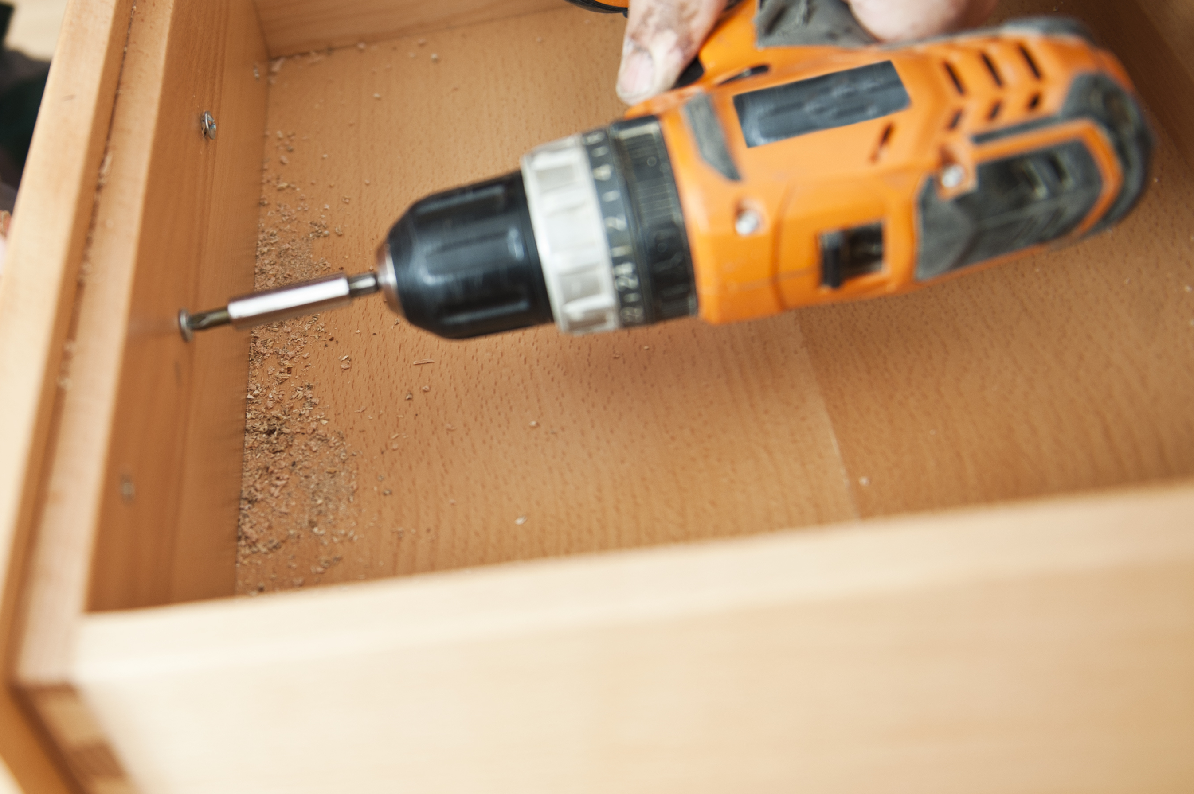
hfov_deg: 39.3
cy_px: 367
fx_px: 1624
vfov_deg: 27.5
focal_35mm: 49
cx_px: 301
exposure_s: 1/200
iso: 100
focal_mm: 31
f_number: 2.8
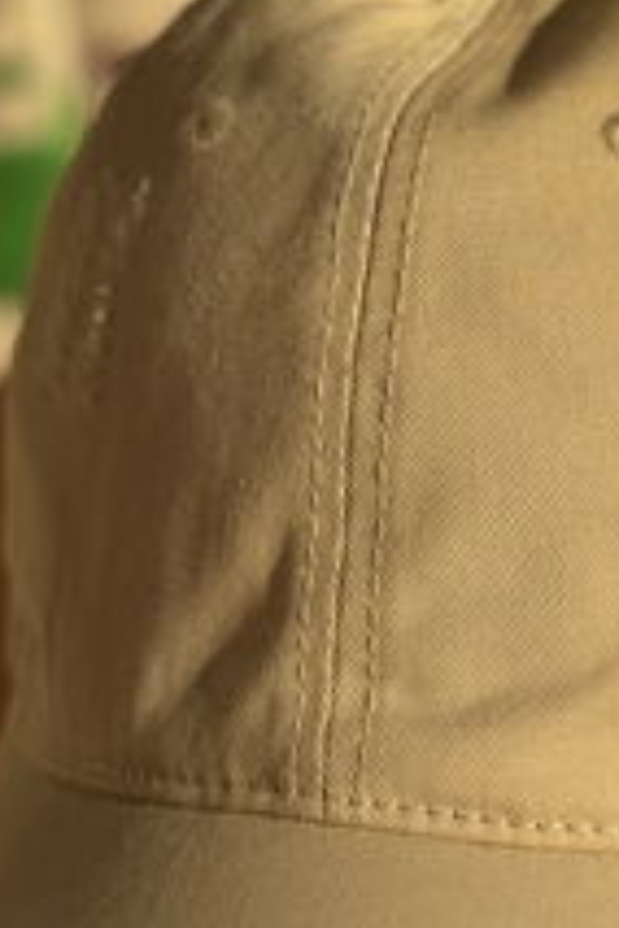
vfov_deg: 16.4
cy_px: 455
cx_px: 501
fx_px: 3224
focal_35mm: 125
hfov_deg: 10.9
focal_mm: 6.86
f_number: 1.78
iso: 80
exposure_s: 1/1357
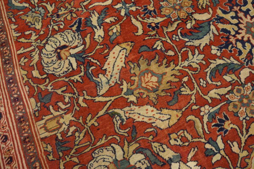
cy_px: 84
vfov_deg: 47.9
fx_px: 190
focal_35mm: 27
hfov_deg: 67.4
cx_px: 127
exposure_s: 1/60
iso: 1250
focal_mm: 18
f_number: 4
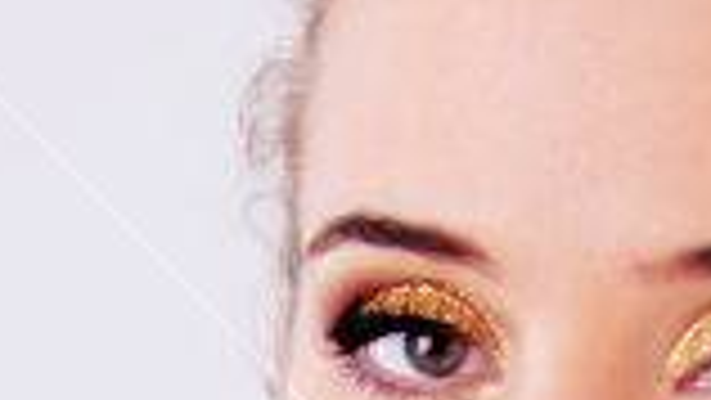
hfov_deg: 5.6
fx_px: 7299
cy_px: 1658
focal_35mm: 387
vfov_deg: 3.0
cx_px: 578
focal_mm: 30
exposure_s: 1/160
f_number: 13
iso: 200
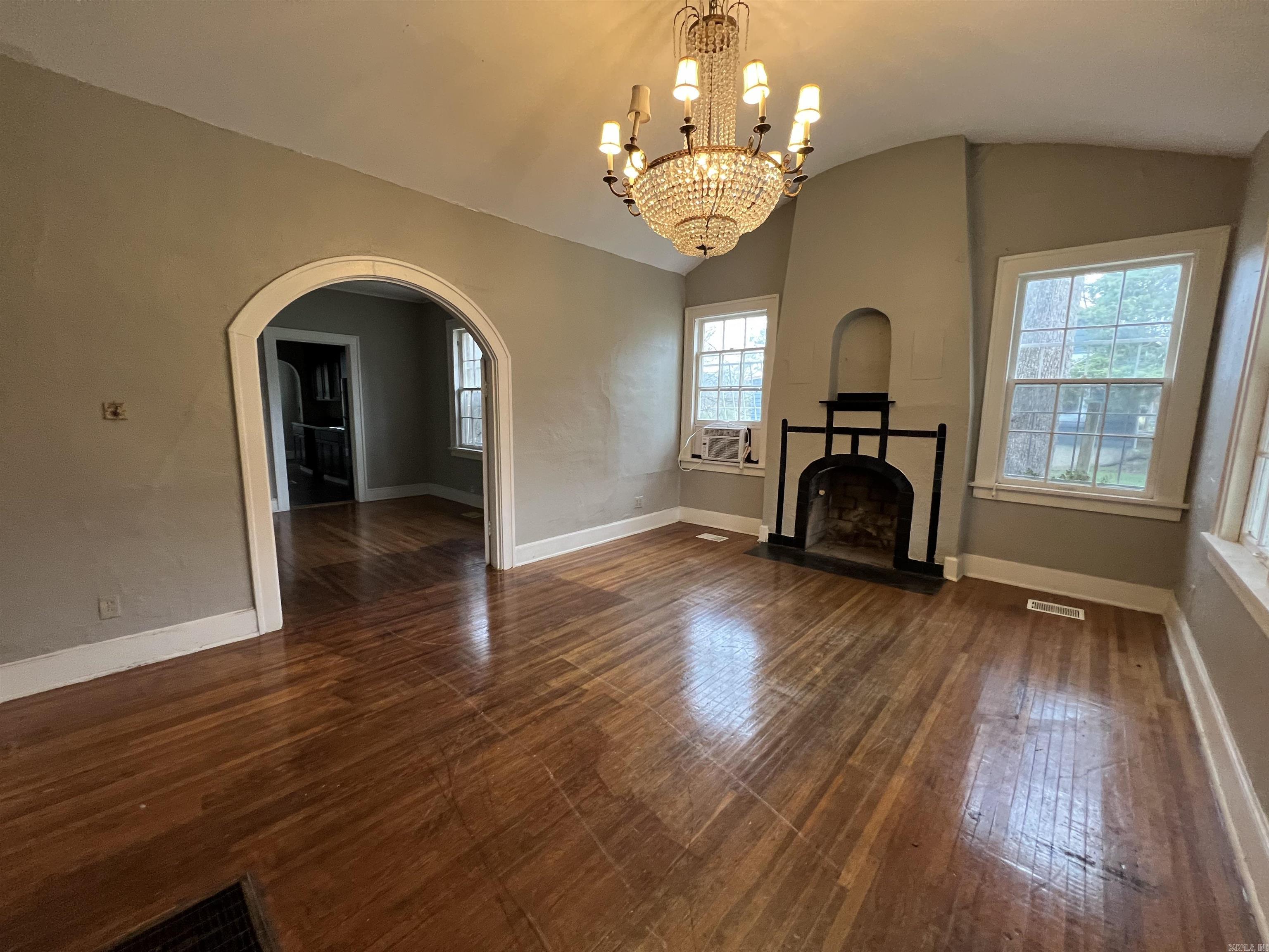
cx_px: 634
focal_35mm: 13
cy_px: 476
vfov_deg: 89.9
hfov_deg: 106.2
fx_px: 477
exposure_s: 1/60
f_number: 1.8
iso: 320
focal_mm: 1.57
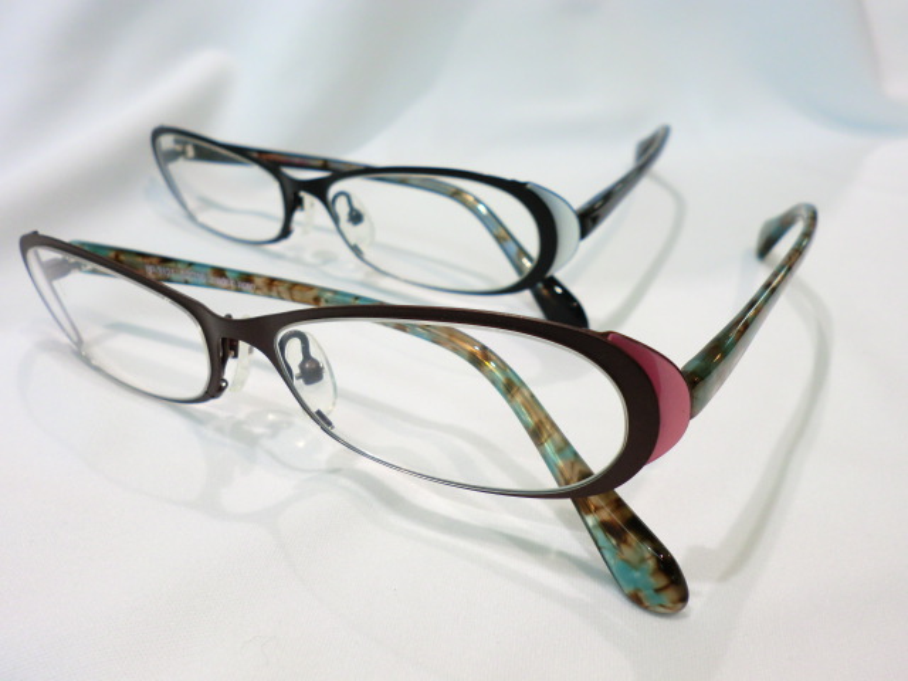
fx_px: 839
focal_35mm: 32
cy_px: 340
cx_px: 454
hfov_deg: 56.8
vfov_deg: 44.2
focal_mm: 5.8
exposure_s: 1/60
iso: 125
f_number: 3.5
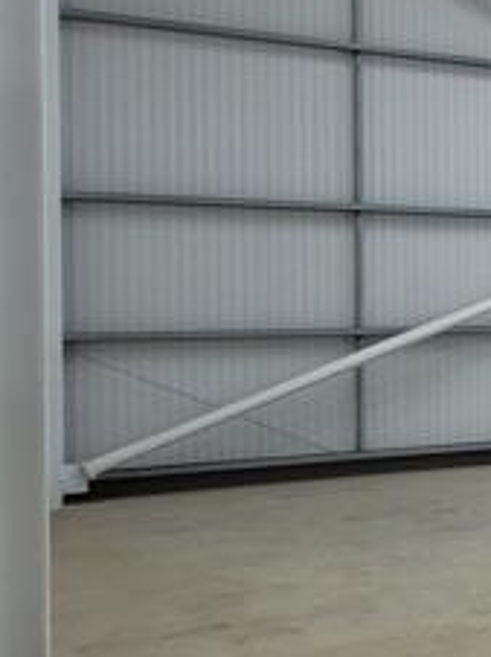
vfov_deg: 32.7
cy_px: 288
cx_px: 1197
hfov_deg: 14.7
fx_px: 1118
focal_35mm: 59
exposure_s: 1/122
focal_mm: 1.74
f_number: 2.2
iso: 40
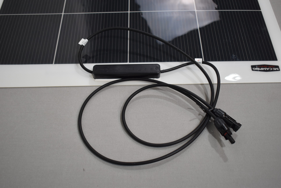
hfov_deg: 46.4
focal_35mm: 42
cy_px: 94
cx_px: 140
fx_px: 328
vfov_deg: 31.9
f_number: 4.2
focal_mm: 28
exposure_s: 1/250
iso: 560
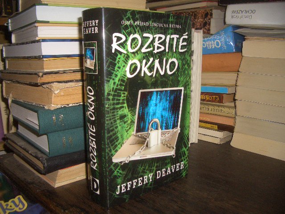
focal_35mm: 35
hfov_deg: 52.6
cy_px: 107
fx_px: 288
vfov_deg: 40.7
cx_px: 142
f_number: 2.6
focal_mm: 5.8
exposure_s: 1/60
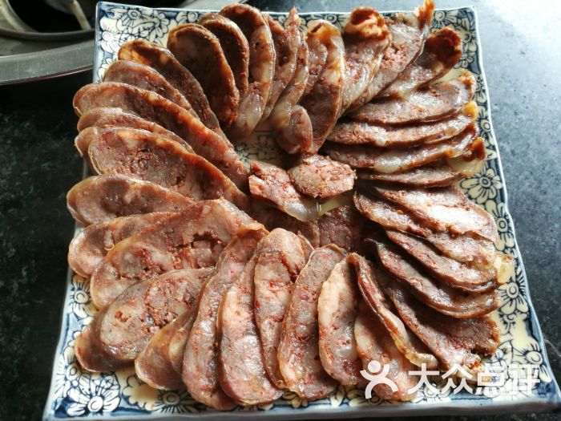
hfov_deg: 65.3
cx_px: 280
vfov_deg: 51.4
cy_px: 210
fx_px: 438
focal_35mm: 27
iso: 125
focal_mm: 4.5
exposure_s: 1/50
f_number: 2.2
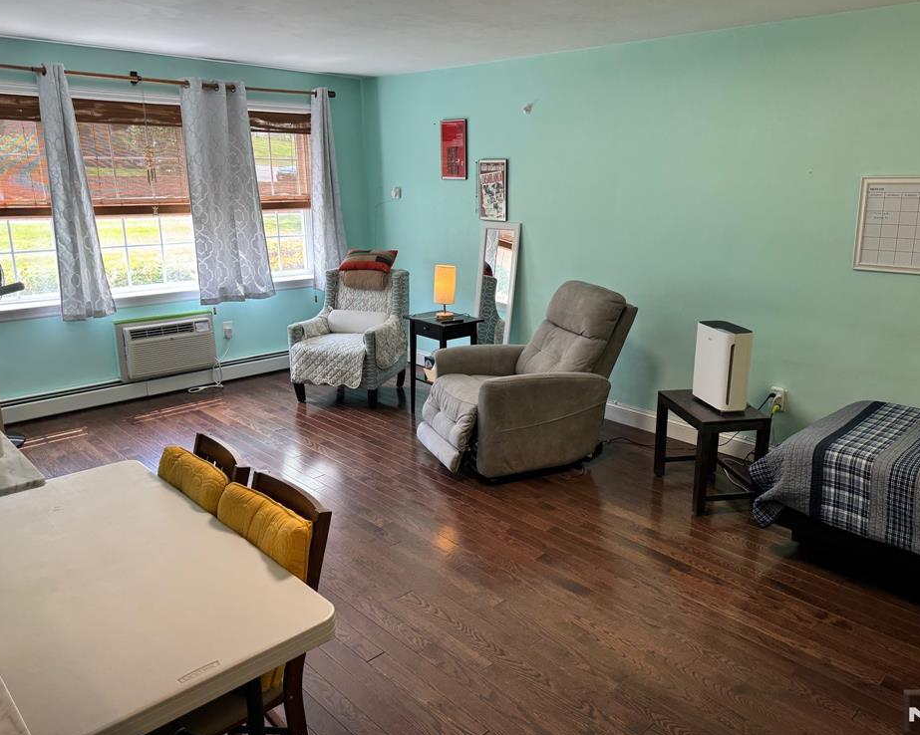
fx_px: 708
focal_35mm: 26
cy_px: 356
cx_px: 494
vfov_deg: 54.9
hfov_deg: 66.0
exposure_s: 1/120
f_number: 1.78
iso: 125
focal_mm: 6.76
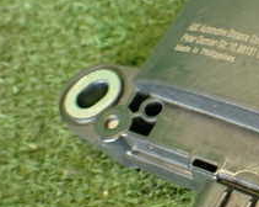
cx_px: 329
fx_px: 681
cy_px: 86
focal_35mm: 89
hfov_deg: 19.9
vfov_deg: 17.2
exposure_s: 1/30
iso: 200
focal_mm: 5.79
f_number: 2.4
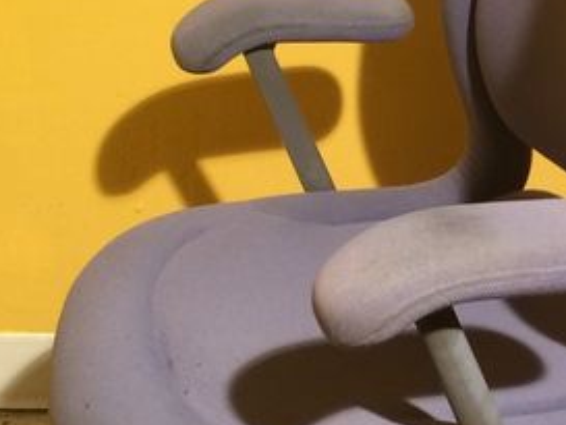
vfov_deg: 14.9
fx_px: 1619
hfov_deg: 19.3
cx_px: 551
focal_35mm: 99
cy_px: 250
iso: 80
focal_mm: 4.12
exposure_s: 1/30
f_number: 2.2
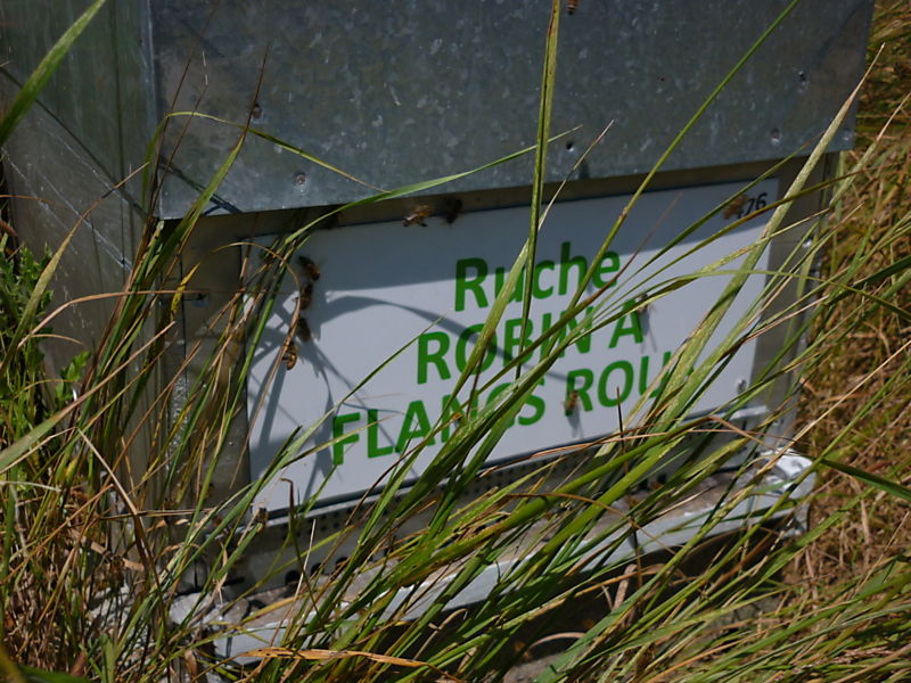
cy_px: 342
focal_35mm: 45
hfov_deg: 42.1
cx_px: 456
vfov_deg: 32.2
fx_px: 1184
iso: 80
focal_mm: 7.4
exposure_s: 1/320
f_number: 9
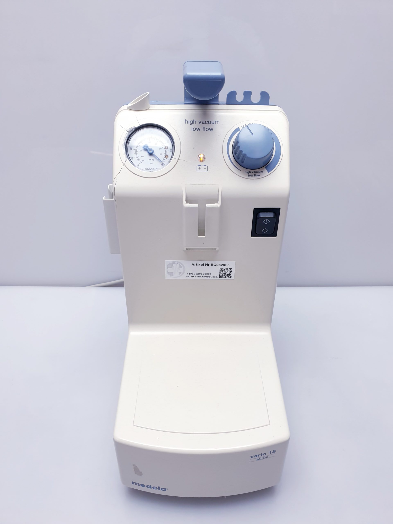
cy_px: 262
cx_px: 196
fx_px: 394
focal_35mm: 26
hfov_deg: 53.1
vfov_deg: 67.3
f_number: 2.4
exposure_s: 1/100
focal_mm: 4.3
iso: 80
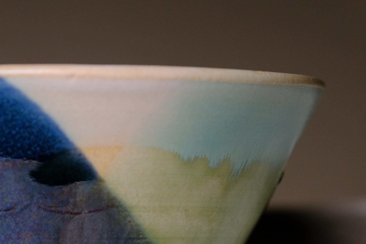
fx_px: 2298
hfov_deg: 9.1
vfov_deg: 6.1
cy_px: 204
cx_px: 73
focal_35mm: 226
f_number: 4
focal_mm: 80
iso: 1000
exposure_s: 1/160
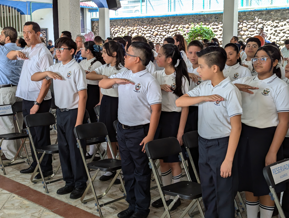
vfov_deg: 30.3
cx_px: 144
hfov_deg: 39.6
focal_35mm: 48
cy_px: 109
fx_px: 401
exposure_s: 1/120
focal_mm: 6.81
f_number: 1.85
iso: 78
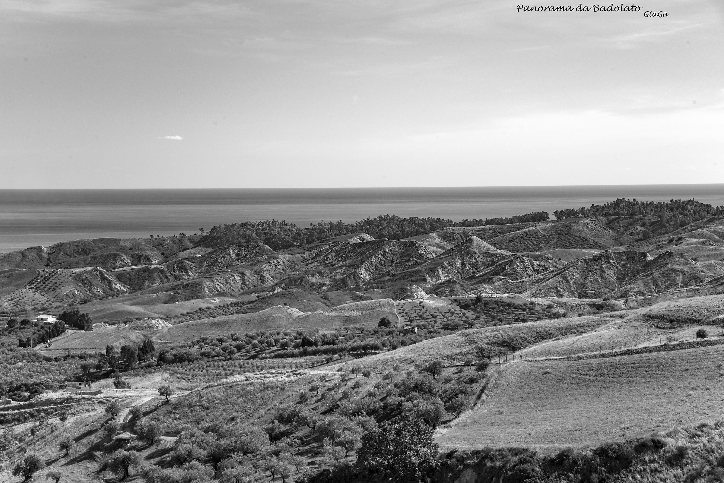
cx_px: 362
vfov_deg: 13.1
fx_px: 2112
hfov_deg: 19.4
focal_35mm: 105
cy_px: 242
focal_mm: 105
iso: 200
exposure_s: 1/250
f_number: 11
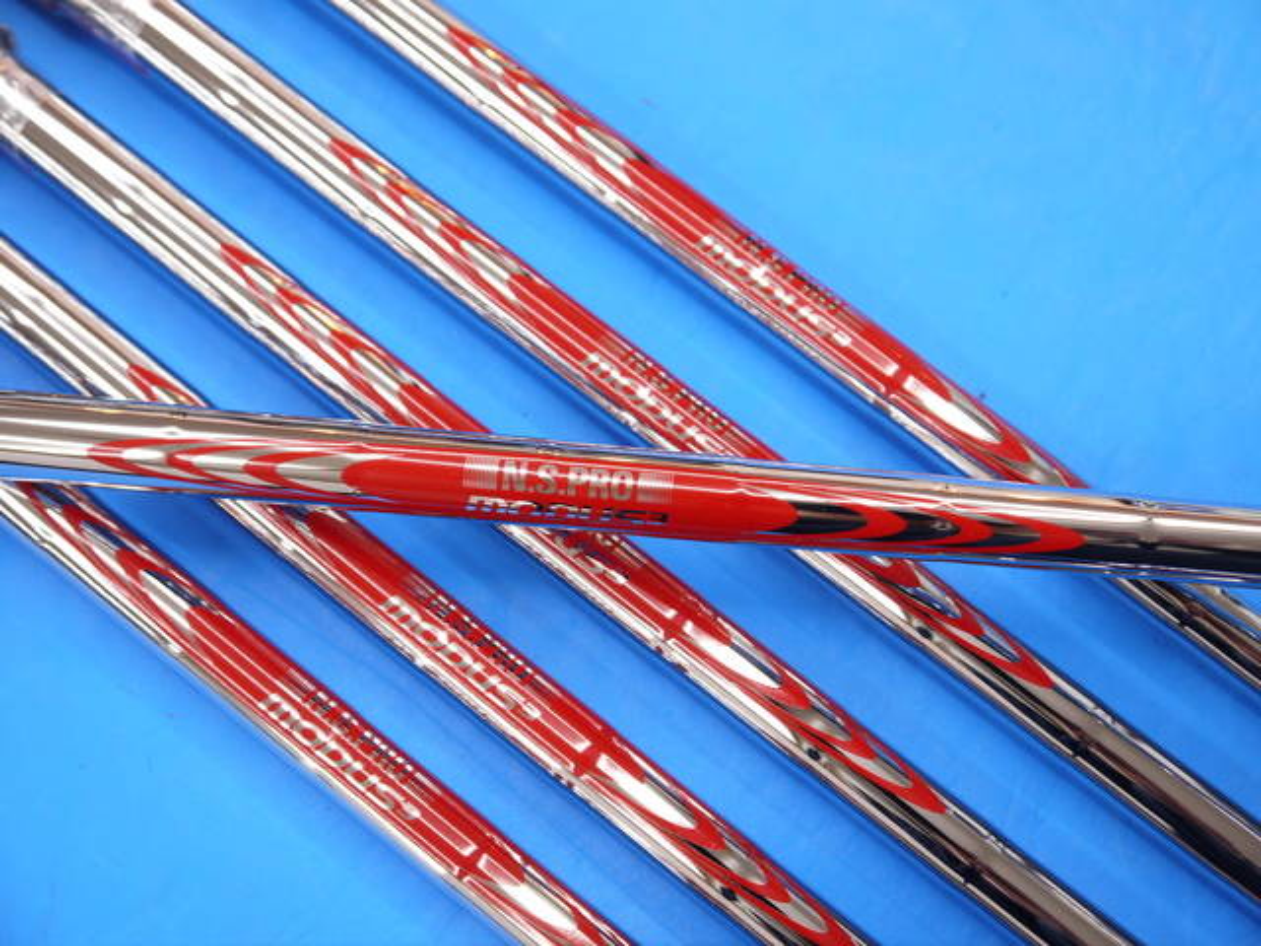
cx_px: 630
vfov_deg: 29.1
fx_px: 1821
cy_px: 473
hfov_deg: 38.2
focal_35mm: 50
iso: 250
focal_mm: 25
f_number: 4.6
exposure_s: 1/60
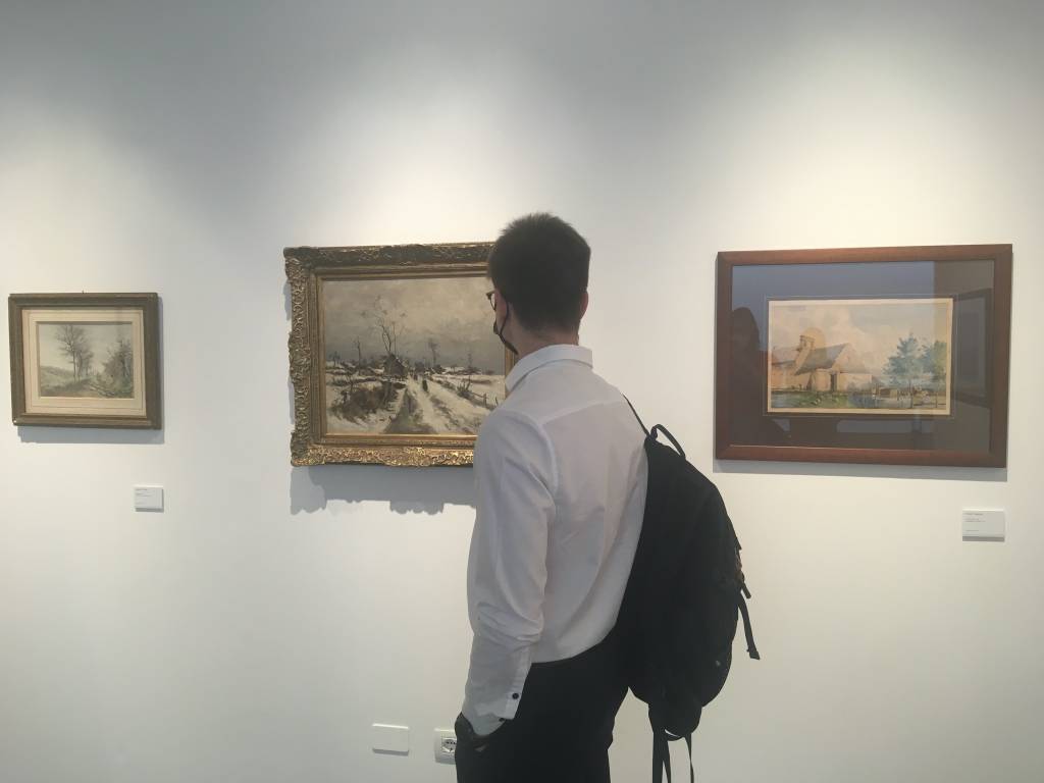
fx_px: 875
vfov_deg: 48.2
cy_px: 392
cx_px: 522
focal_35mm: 29
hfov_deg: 61.7
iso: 64
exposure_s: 1/33
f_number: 2.2
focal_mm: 4.15
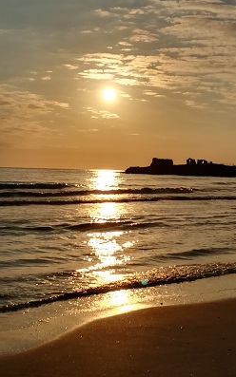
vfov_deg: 32.5
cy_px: 188
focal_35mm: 63
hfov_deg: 20.6
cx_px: 127
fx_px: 649
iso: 50
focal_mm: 3.83
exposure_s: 1/13158
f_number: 2.2
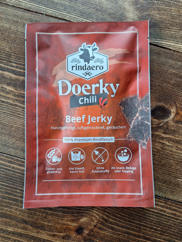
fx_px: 168
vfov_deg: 71.6
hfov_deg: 56.8
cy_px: 117
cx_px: 92
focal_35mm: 24
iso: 160
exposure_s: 1/50
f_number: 1.8
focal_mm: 5.54
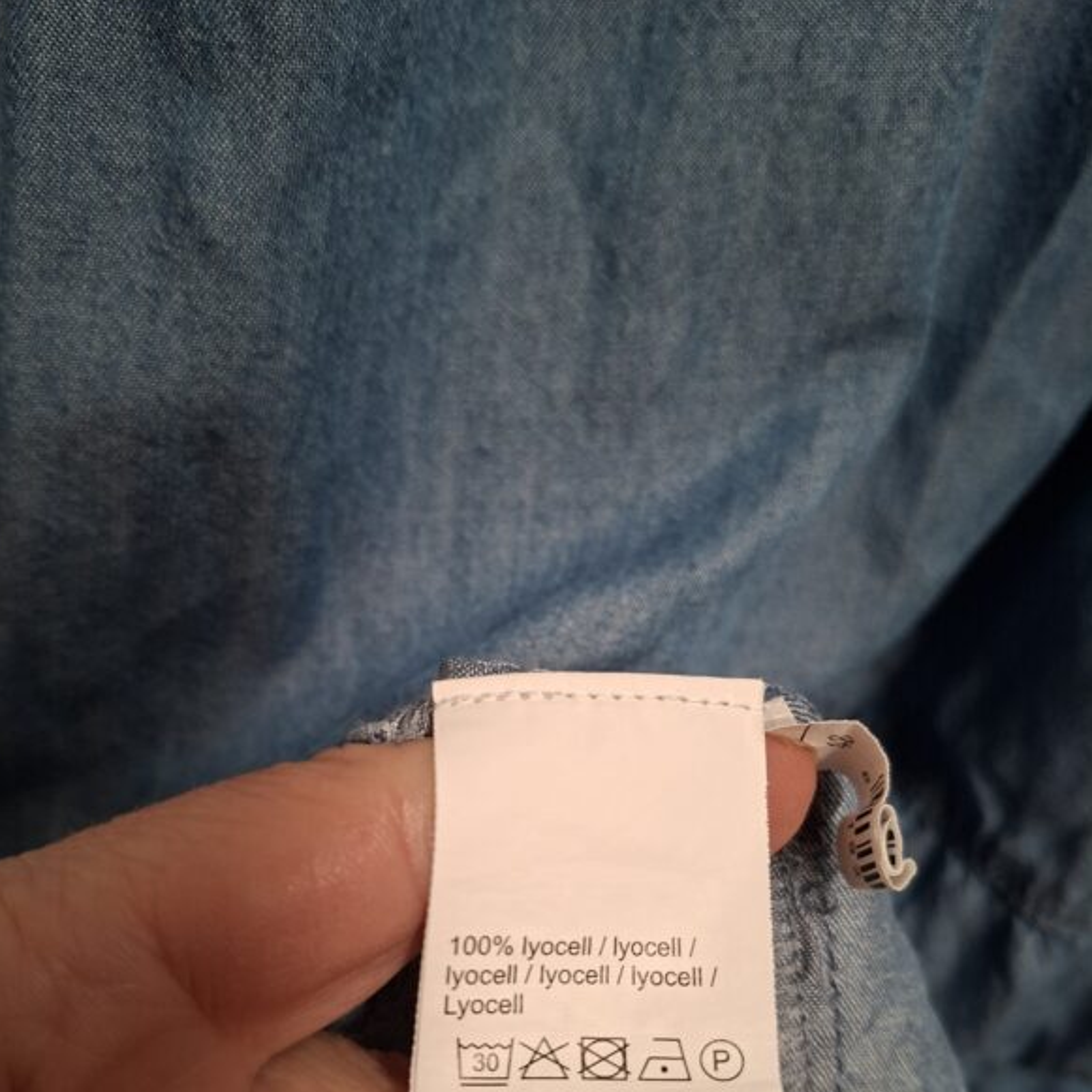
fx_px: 999
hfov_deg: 57.3
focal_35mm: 28
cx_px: 534
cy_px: 731
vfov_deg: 56.0
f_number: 1.8
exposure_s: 1/100
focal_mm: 5.54
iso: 320
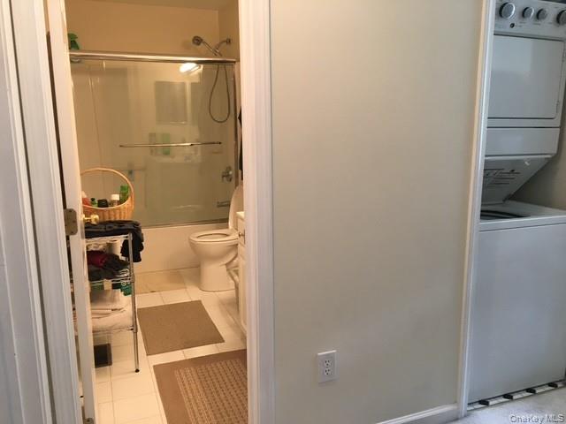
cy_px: 212
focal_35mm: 29
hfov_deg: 61.7
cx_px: 283
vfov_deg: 48.2
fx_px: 474
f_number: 2.2
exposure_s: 1/30
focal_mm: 4.15
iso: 100
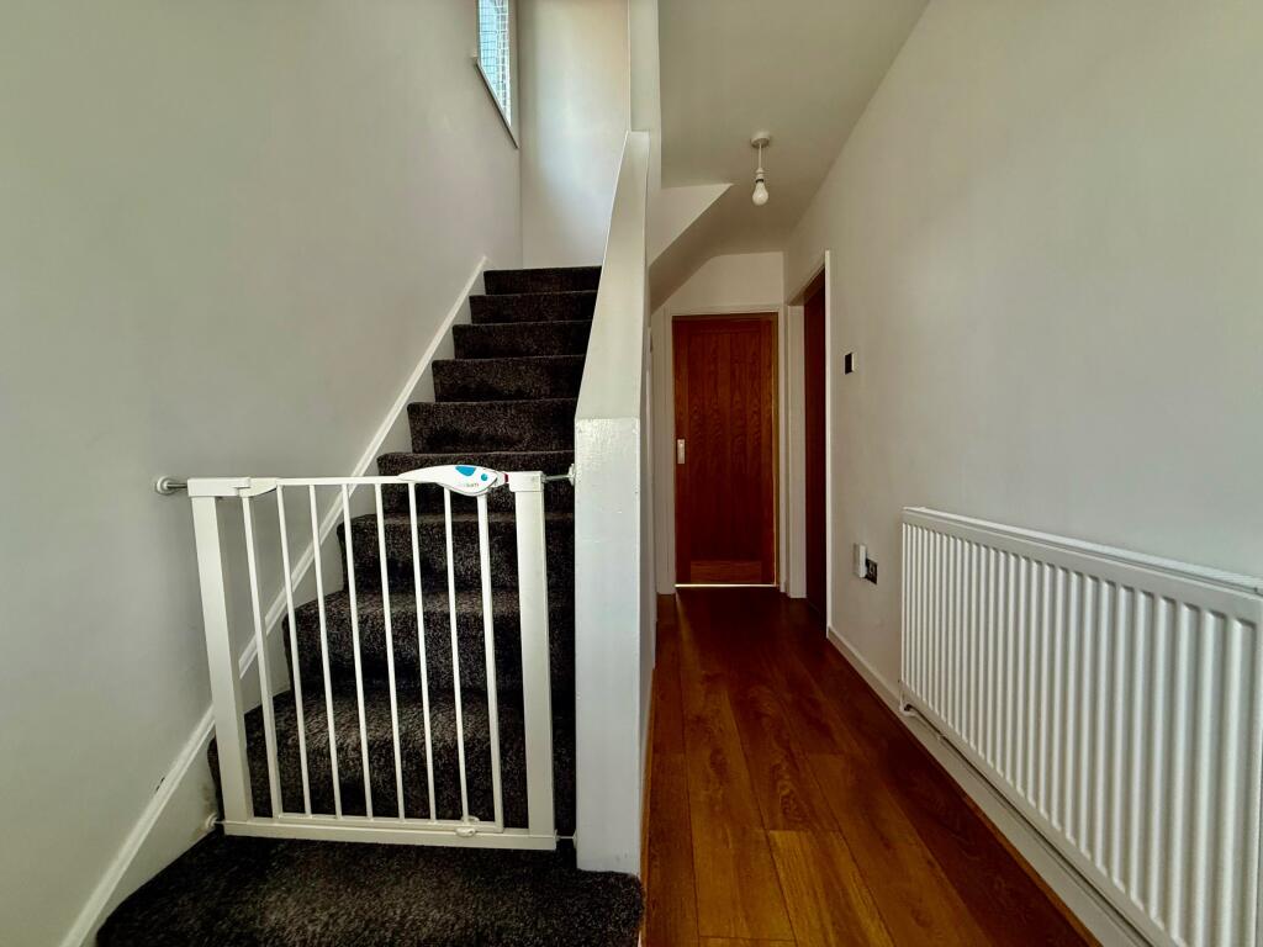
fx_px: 511
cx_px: 632
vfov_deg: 85.7
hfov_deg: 102.1
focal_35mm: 14
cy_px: 474
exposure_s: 1/99
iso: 320
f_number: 2.2
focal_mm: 2.22
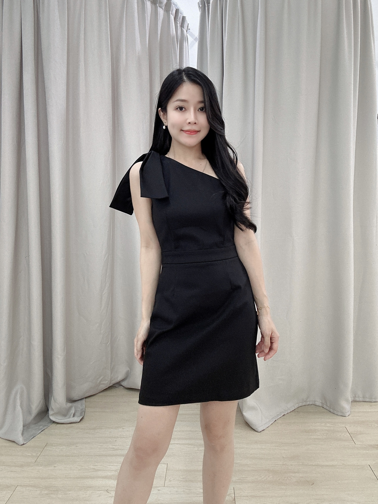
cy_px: 252
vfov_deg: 73.9
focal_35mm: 23
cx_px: 189
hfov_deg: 58.9
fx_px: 335
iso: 80
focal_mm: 2.69
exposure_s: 1/50
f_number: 1.9
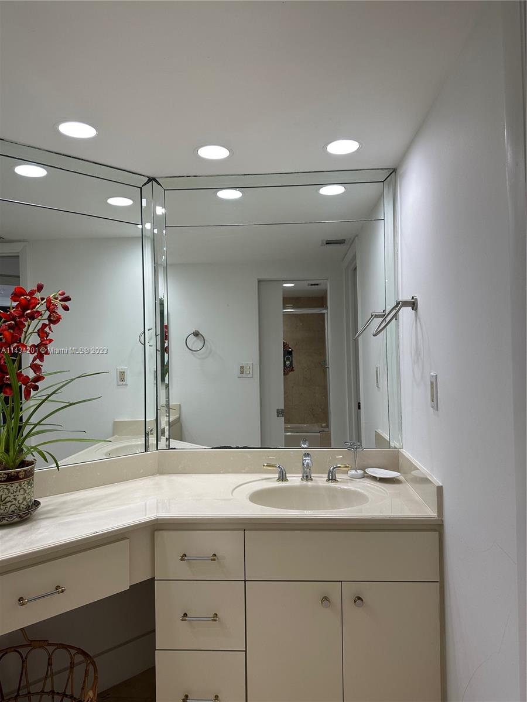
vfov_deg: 71.6
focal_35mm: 24
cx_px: 264
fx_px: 487
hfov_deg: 56.8
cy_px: 351
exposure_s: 1/244
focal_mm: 6.86
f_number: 1.78
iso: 80
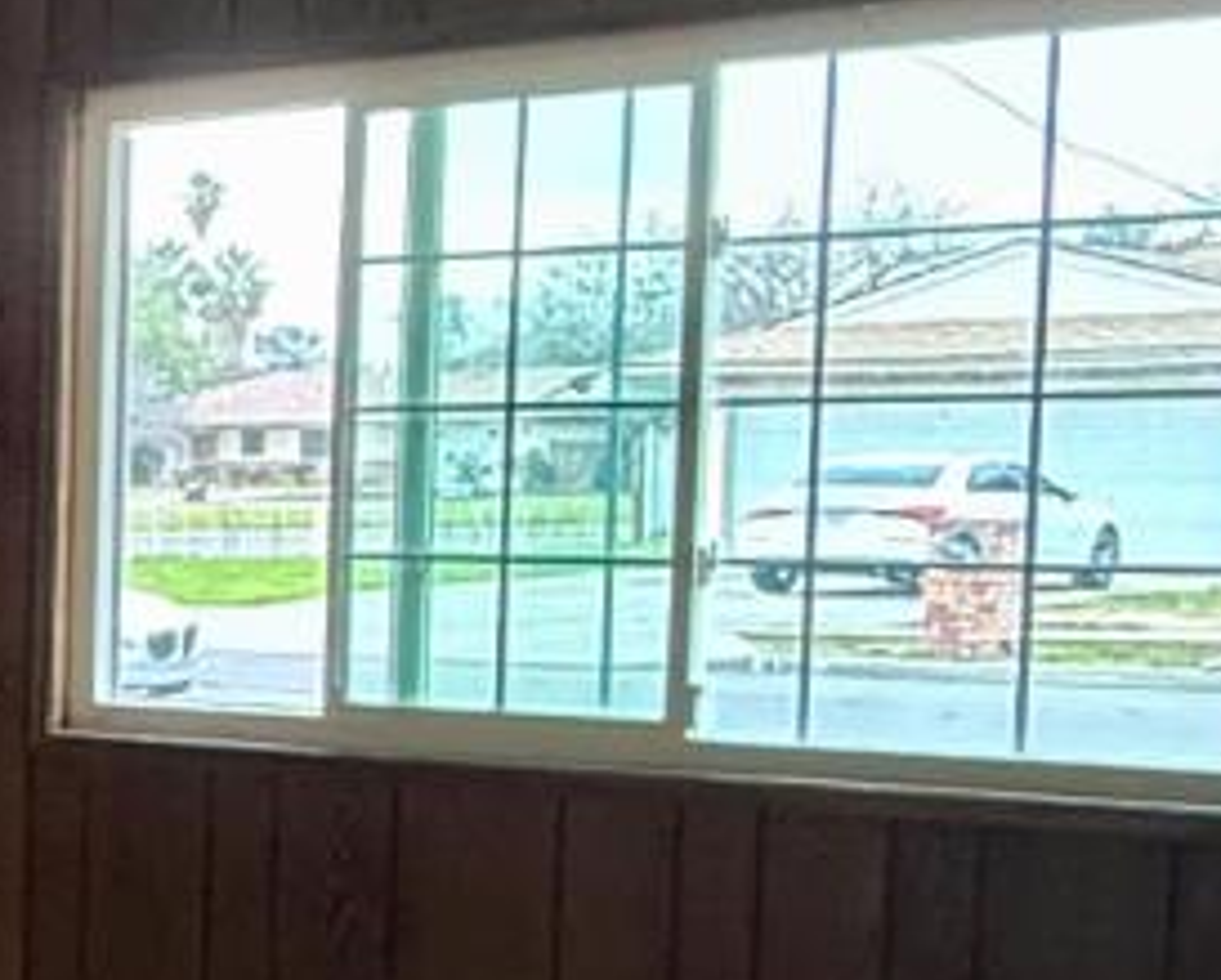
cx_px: -1543
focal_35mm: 75
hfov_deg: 15.9
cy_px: 620
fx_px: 2713
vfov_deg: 20.4
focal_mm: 2.22
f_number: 2.2
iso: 500
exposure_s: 1/60
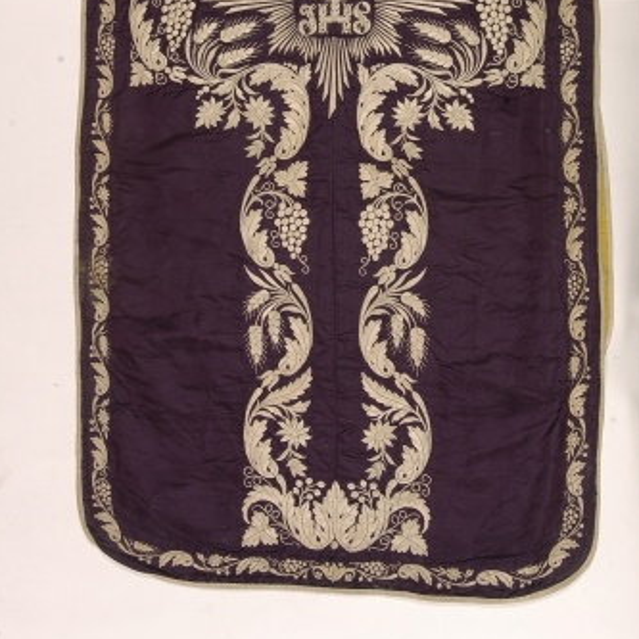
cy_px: 157
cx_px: 317
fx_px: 982
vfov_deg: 35.2
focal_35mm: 47
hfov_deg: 36.1
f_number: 8
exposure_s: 1/30
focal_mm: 24
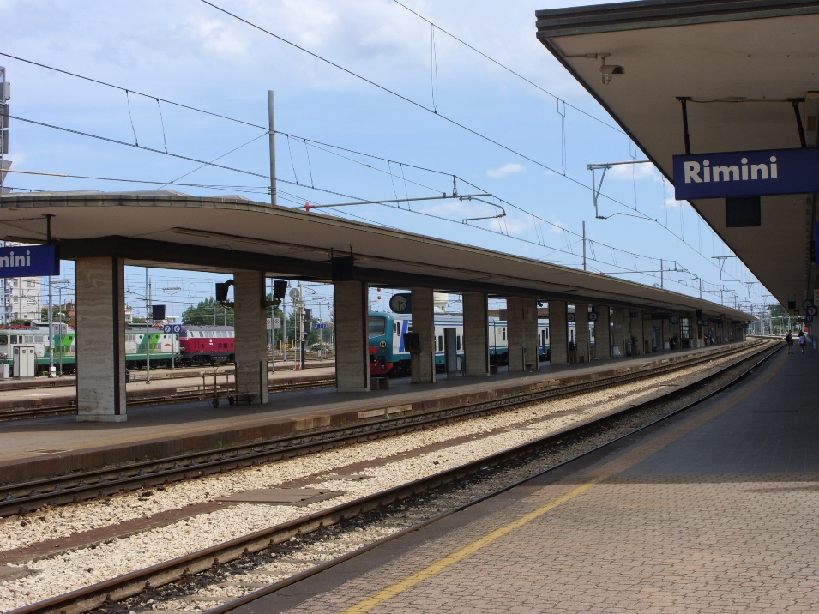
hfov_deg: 26.3
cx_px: 405
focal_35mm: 74
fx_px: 1751
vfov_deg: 19.9
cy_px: 288
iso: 50
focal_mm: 11.4
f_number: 5.5
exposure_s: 1/402
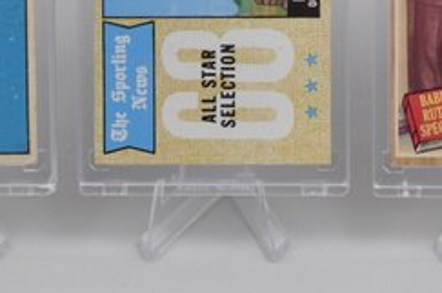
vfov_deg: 7.7
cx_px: 351
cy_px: 5
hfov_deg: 11.7
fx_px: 2157
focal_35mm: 176
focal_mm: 40
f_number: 4
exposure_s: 1/80
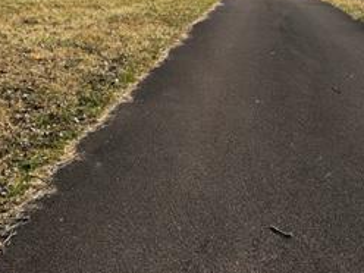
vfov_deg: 23.1
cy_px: 37
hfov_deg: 30.7
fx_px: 652
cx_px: 273
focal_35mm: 62
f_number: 1.78
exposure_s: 1/3155
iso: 80
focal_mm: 6.86
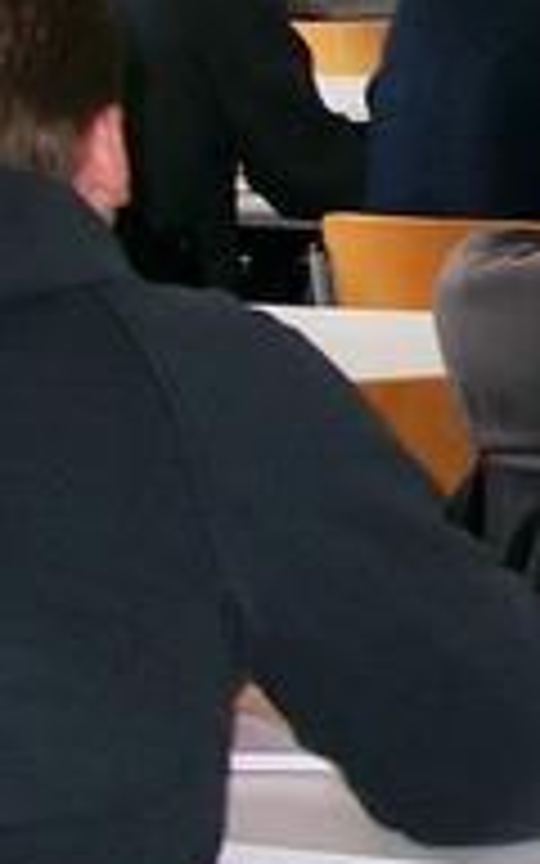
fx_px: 4074
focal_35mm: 173
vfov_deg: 11.9
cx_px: 1260
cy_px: -81
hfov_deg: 7.2
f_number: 3
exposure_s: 1/60
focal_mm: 10.2
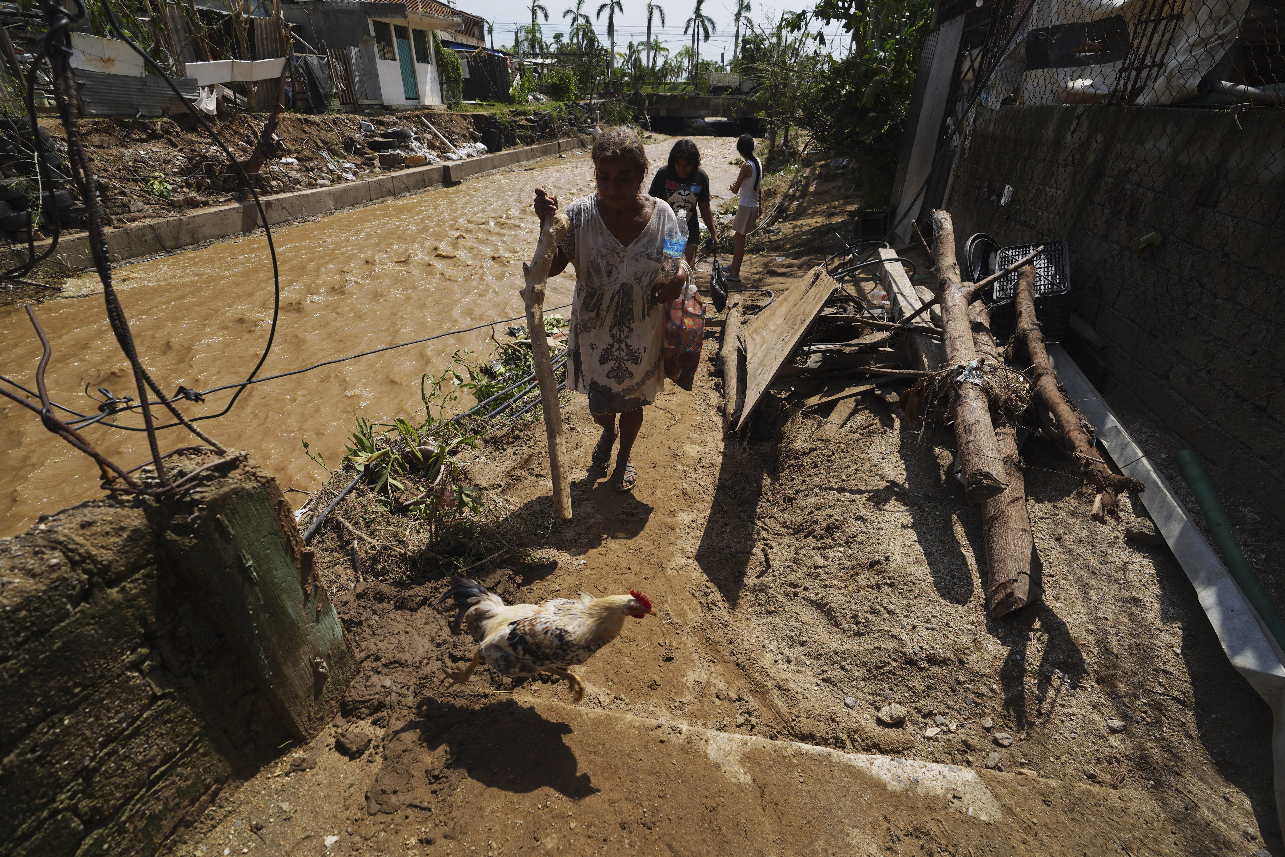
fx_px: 571
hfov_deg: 96.7
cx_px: 642
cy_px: 428
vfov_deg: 73.7
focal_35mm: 16
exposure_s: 1/800
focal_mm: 16
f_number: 5.6
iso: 80
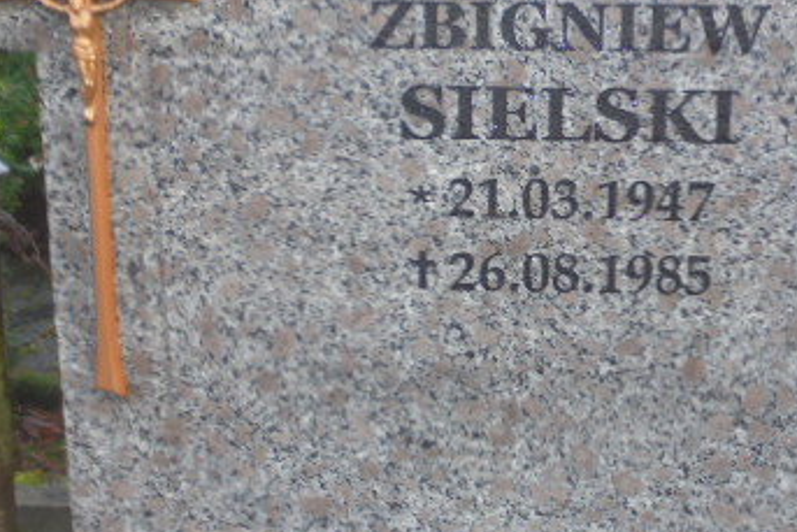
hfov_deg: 30.3
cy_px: 214
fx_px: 1462
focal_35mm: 66
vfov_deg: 20.6
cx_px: 511
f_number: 4
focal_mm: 6.1
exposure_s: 1/30
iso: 100
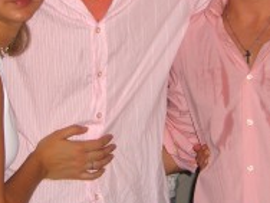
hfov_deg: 16.3
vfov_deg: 12.2
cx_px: 171
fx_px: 944
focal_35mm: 121
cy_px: 63
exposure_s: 1/60
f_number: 2.8
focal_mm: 7.9
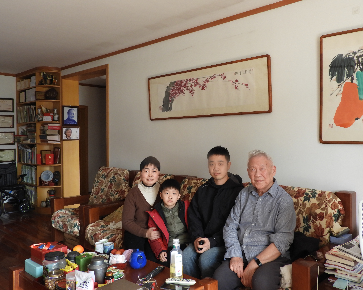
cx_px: 198
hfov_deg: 55.6
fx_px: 344
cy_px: 142
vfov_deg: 45.8
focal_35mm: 32
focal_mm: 5.4
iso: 160
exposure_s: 1/30
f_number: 3.5
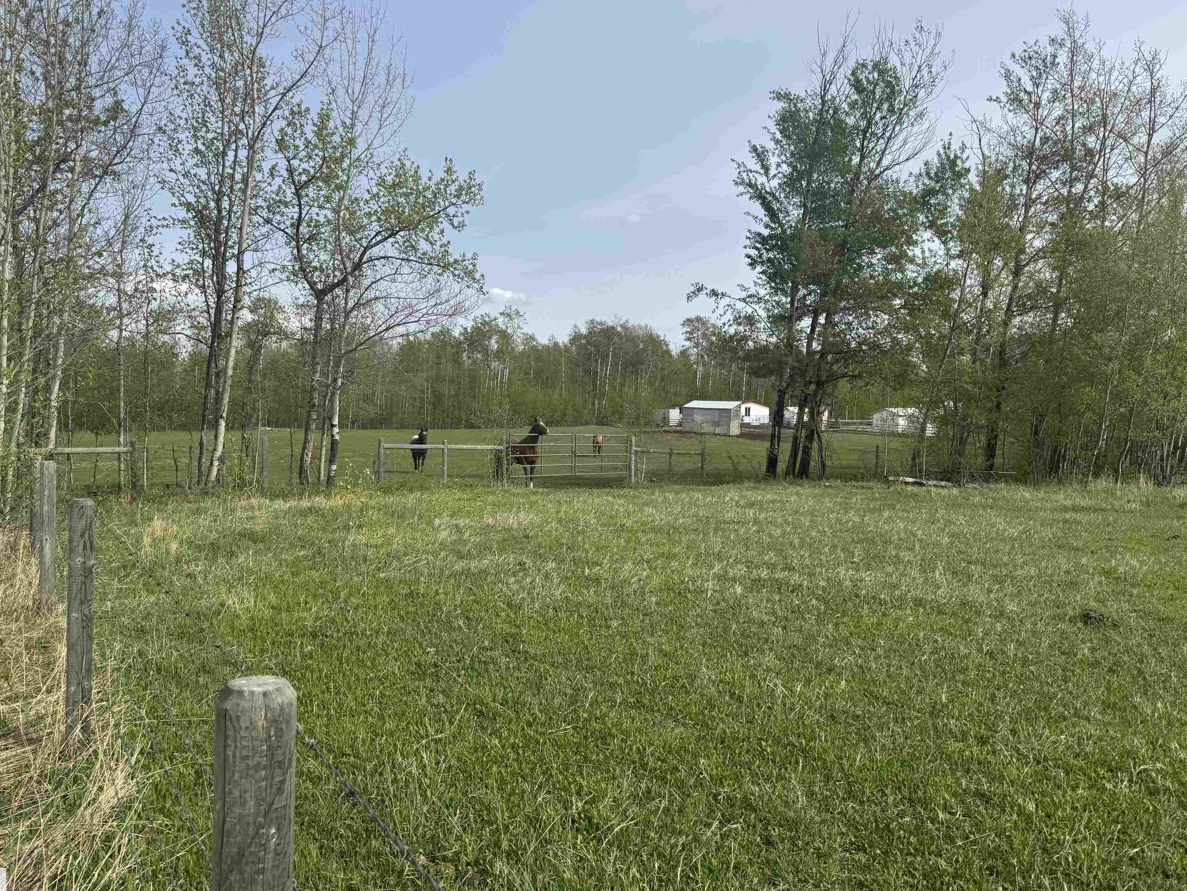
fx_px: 857
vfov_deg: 54.9
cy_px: 458
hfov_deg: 69.4
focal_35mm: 25
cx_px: 584
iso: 80
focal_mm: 6.76
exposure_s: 1/4950
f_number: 1.78
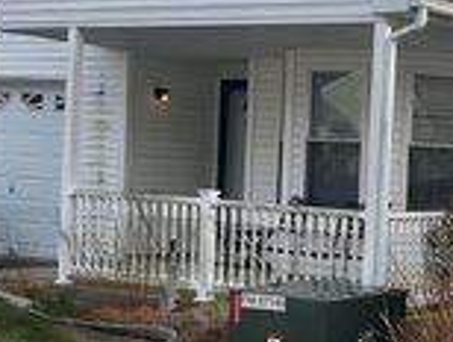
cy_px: 223
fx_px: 1232
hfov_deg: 19.7
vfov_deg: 15.7
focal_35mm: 94
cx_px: 529
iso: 16
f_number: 1.8
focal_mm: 3
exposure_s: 1/1015
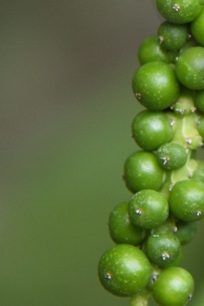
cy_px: -75
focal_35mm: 240
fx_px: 2039
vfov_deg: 8.5
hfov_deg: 5.7
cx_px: 337
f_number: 6.3
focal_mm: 70
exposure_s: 1/250
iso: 800
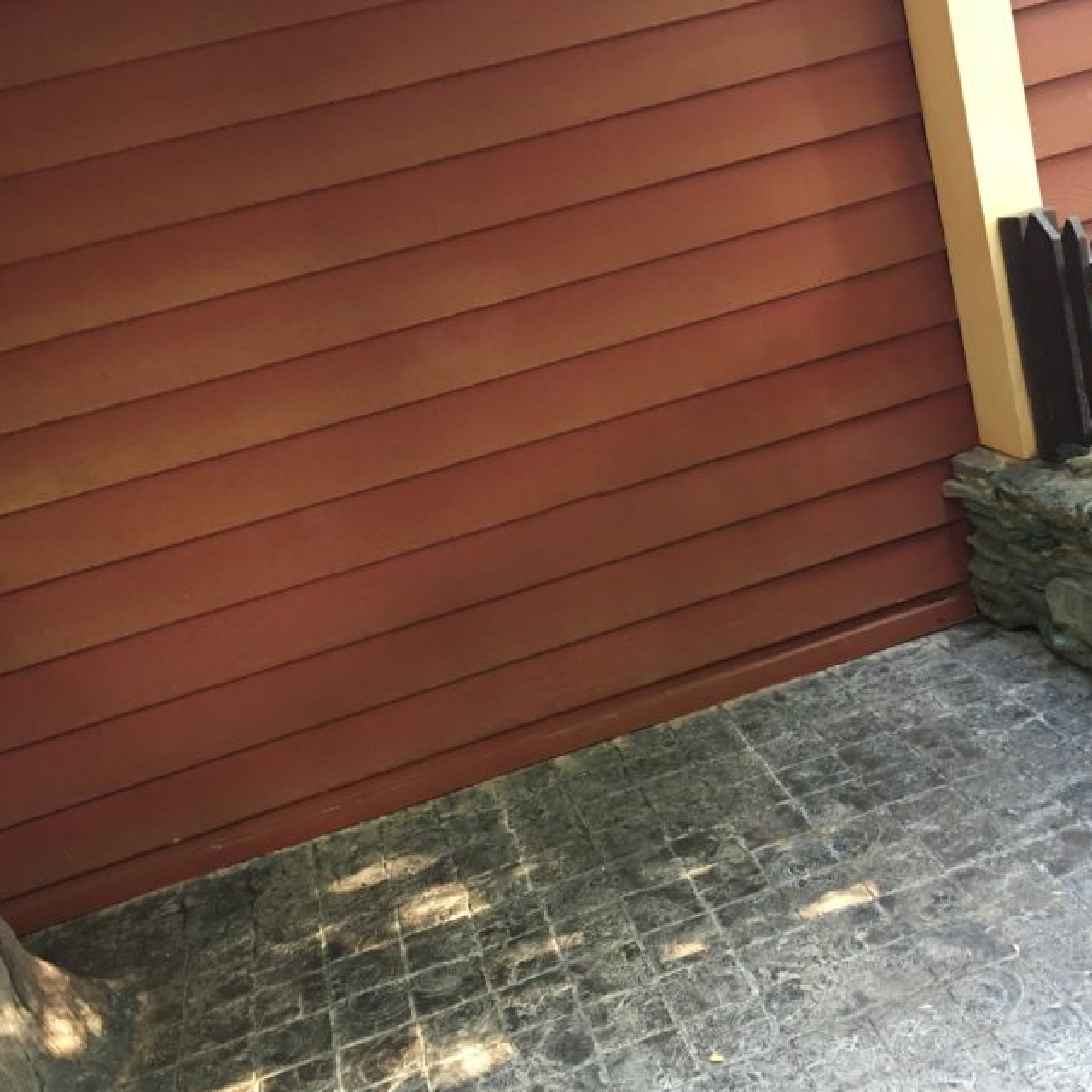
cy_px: 560
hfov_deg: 40.7
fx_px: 1463
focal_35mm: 41
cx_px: 674
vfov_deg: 40.9
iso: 64
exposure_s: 1/15
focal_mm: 4.15
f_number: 2.2
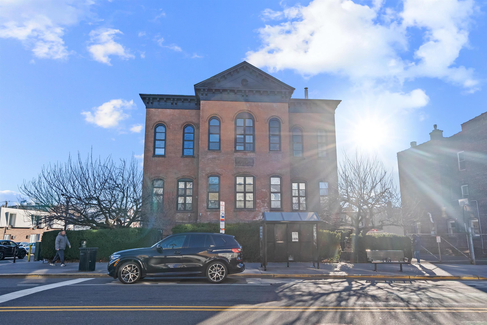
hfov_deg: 81.2
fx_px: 284
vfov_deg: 59.5
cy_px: 162
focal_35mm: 21
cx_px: 244
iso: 100
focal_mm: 21
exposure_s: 1/500
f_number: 8
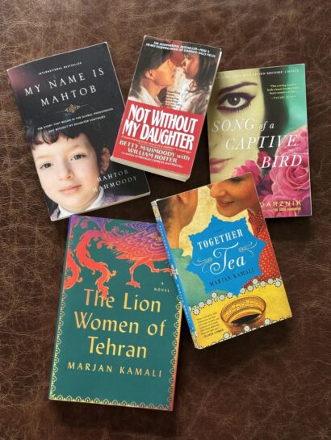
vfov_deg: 39.6
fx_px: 611
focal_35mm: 48
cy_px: 220
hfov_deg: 30.3
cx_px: 166
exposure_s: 1/60
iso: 200
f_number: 1.78
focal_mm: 6.76
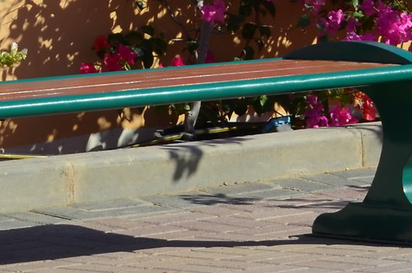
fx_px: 5188
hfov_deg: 4.5
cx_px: 258
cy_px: -219
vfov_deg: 3.0
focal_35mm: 454
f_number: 9
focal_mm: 65
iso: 100
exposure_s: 1/320
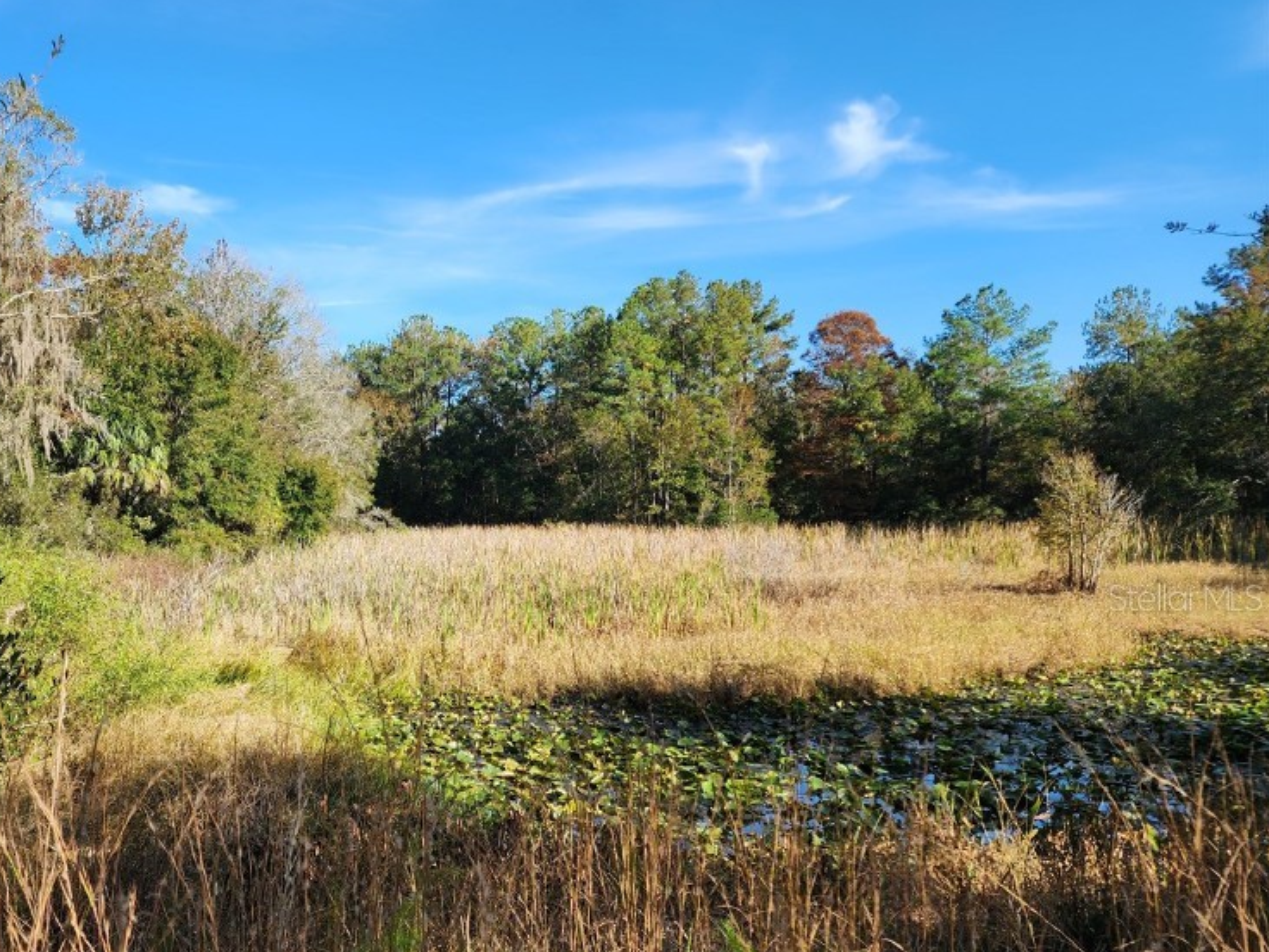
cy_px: 597
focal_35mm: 32
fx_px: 1173
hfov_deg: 55.2
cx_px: 388
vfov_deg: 43.8
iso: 12
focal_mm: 6.4
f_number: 1.8
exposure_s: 1/488
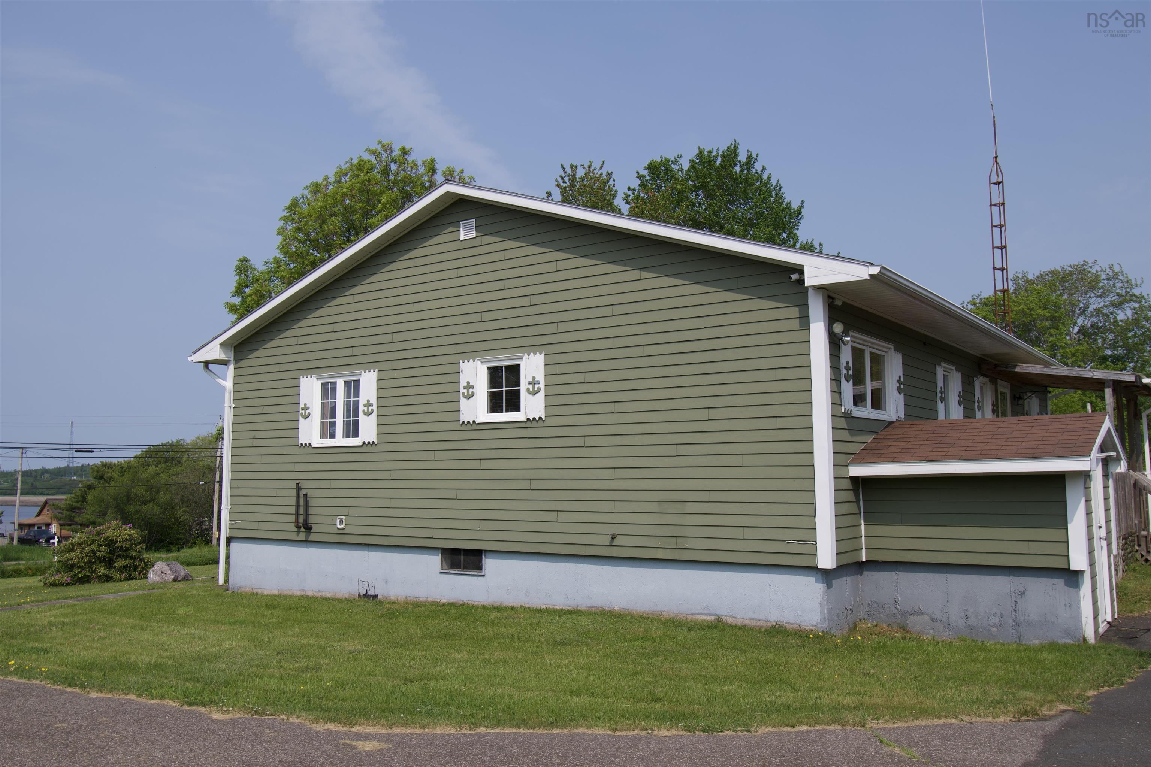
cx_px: 576
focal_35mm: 30
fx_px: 959
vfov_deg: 43.6
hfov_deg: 61.9
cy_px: 384
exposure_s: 1/320
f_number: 9
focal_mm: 20
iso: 100
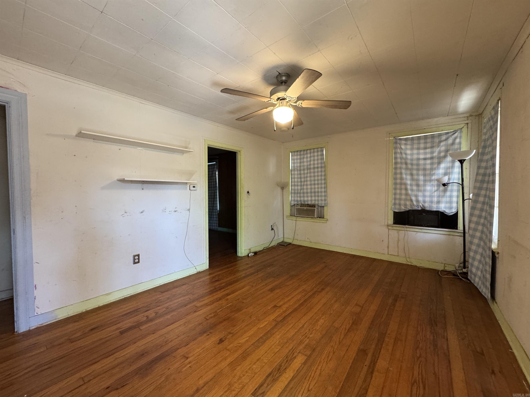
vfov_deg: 85.7
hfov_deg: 102.1
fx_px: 214
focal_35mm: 14
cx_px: 265
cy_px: 198
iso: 400
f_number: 2.2
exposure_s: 1/60
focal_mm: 2.22
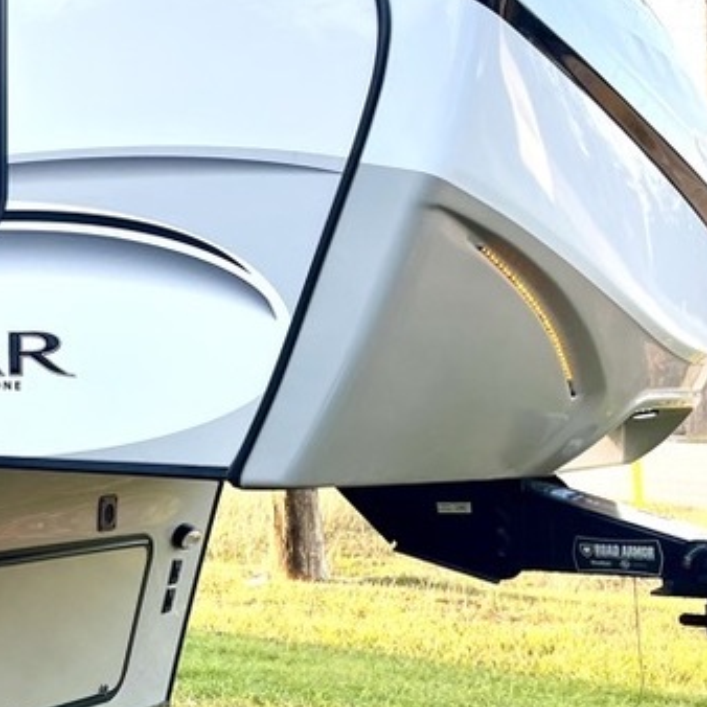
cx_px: -305
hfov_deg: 21.8
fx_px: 1571
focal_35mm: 68
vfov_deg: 25.3
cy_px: 259
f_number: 1.6
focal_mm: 5.1
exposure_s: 1/288
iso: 40
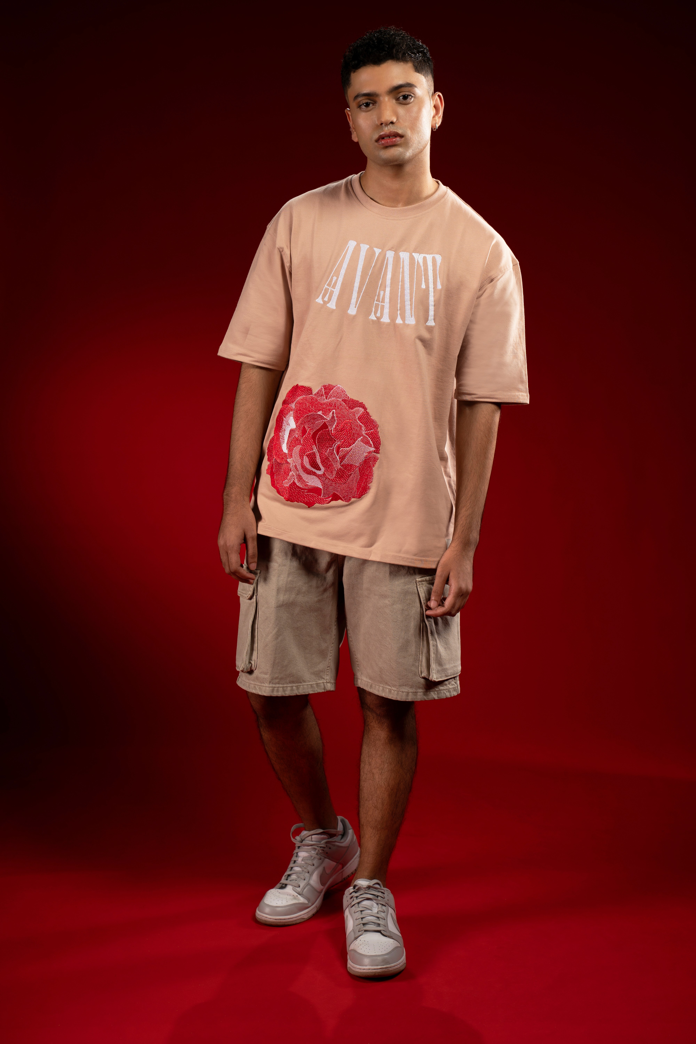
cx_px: 348
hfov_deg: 20.6
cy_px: 522
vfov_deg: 30.5
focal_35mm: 66
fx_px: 1914
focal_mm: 66
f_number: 5
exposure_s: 1/200
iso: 100
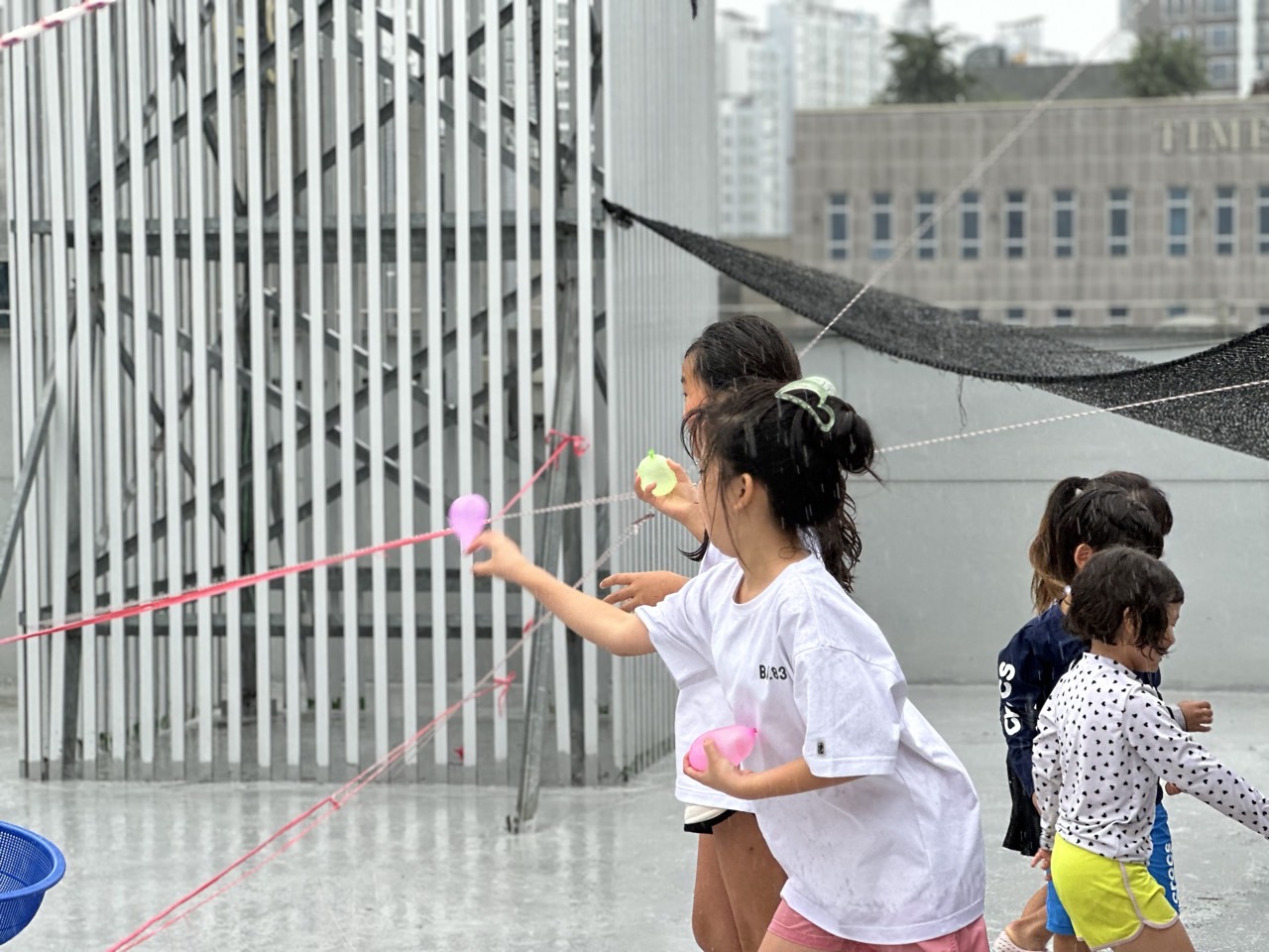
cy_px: 476
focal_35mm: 77
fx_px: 2823
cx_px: 634
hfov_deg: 25.3
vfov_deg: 19.1
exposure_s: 1/121
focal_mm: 9
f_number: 2.8
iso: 40
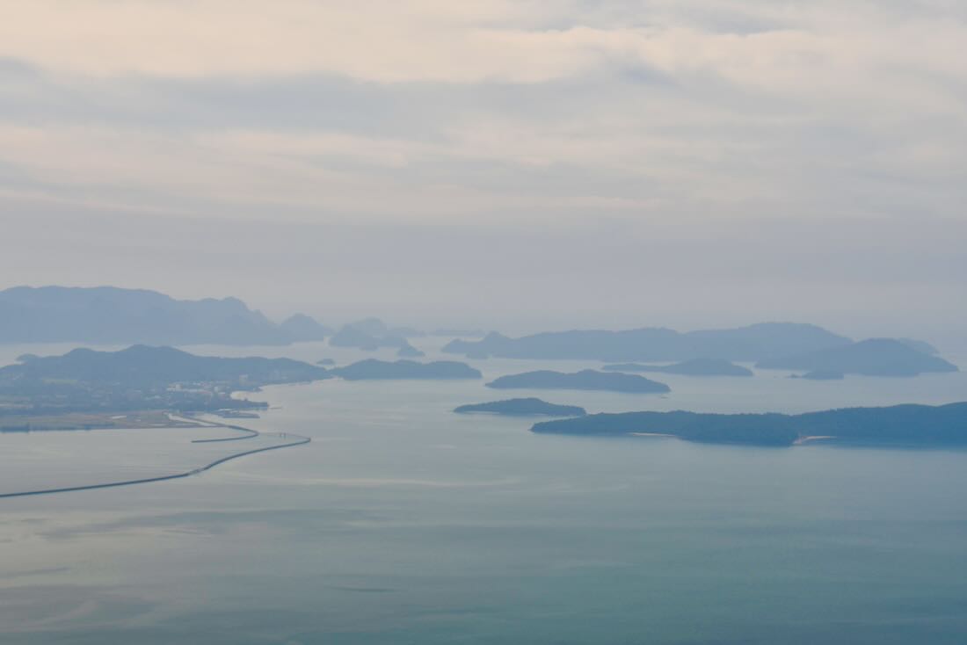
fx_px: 2096
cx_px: 484
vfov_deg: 17.5
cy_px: 322
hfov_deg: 26.0
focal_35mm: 78
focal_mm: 52
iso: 100
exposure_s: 1/250
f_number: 8
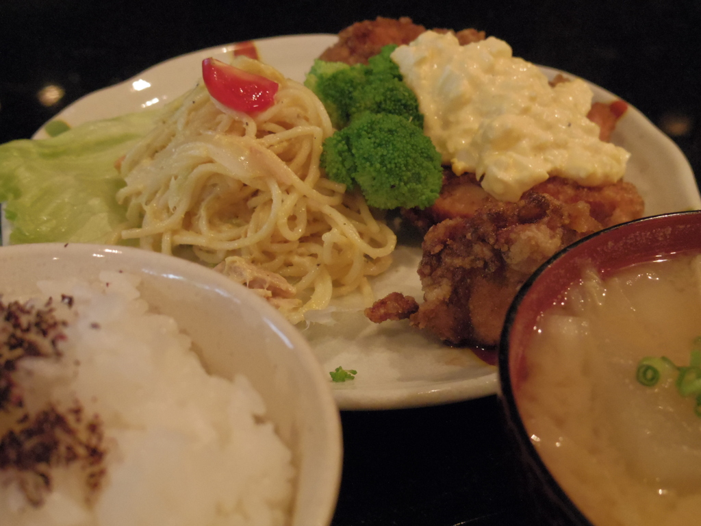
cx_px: 350
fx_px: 952
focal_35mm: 47
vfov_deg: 30.9
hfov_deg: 40.4
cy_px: 263
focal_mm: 8.5
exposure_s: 1/60
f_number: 2.8
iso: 1600
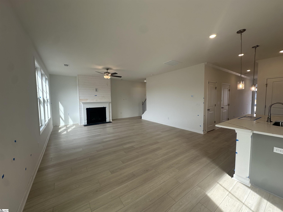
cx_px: 142
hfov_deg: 102.1
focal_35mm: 14
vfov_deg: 85.7
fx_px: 114
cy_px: 106
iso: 40
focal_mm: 2.22
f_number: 2.2
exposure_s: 1/178
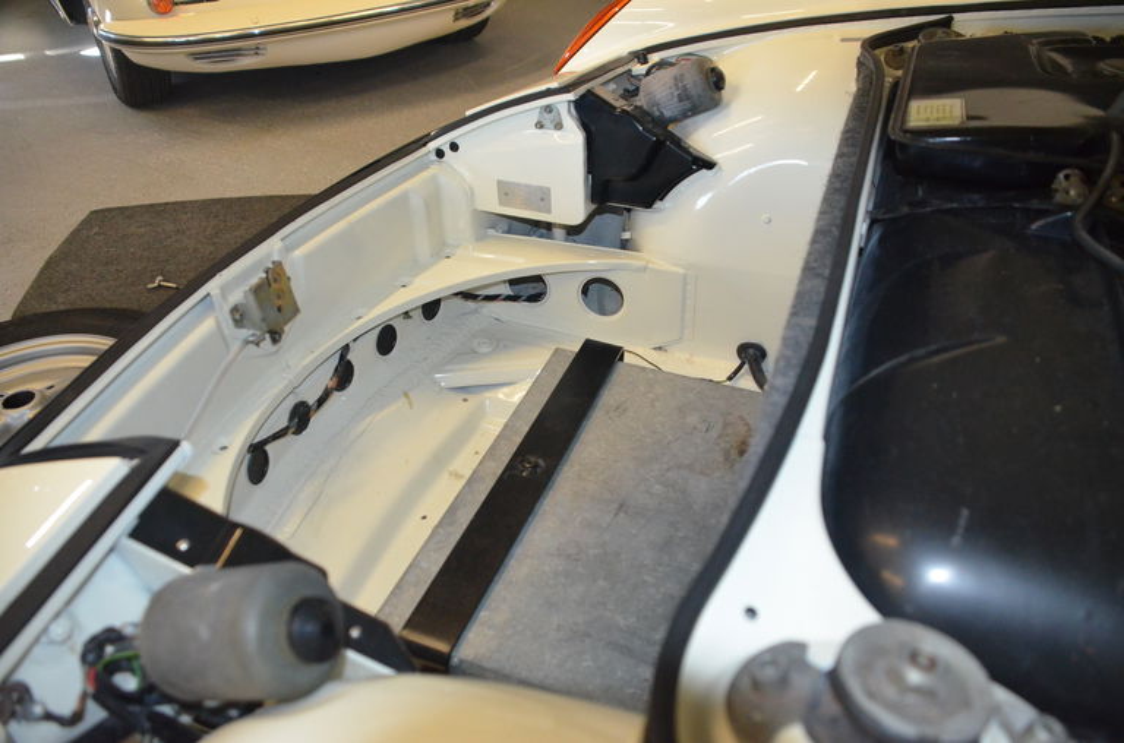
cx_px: 562
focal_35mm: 30
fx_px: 934
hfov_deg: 62.1
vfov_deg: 43.4
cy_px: 372
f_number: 3.5
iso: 3200
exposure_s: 1/60
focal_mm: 20
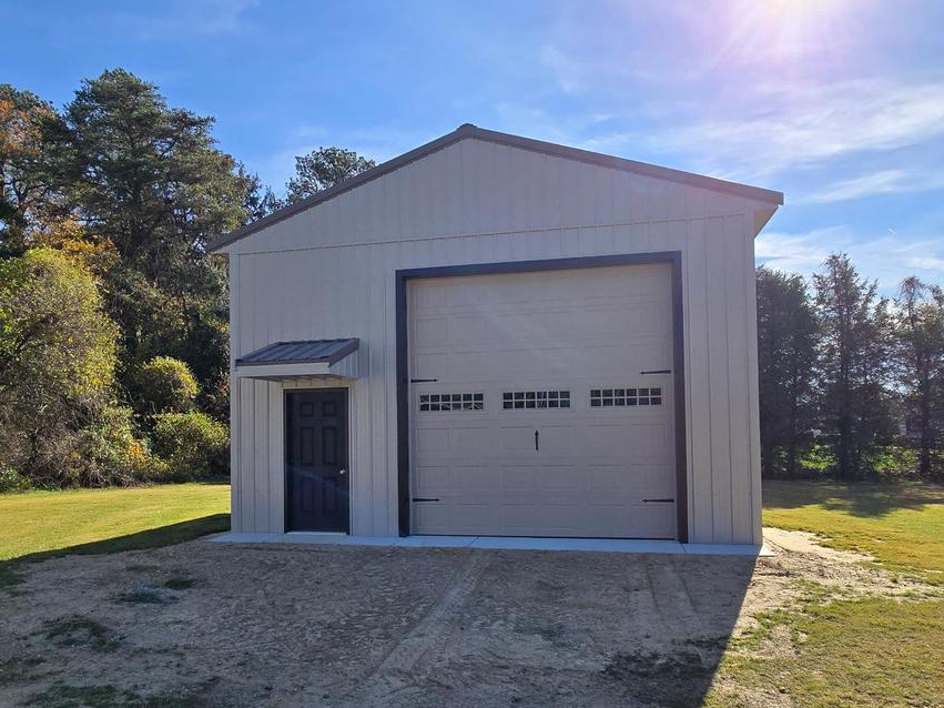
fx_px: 600
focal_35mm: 22
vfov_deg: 60.7
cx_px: 463
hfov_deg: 76.4
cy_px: 415
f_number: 2.2
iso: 50
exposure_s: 1/3185
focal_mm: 2.2
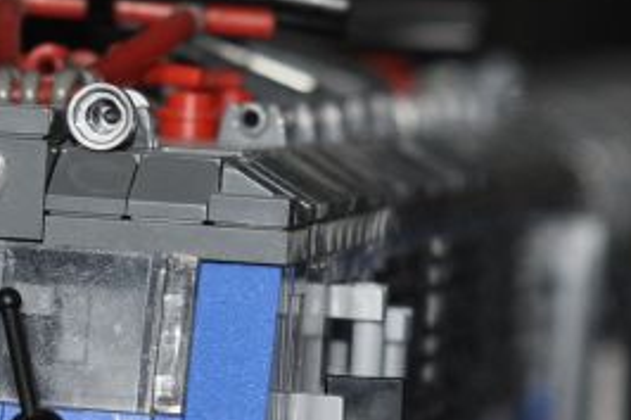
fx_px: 6323
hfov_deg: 5.7
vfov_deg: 3.8
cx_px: 225
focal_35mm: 361
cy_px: 365
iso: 400
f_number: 4.5
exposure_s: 1/60
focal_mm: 50
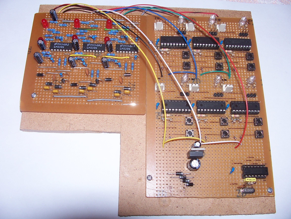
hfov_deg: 52.6
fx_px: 294
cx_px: 146
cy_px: 110
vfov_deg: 40.7
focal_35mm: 35
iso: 80
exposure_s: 1/60
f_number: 2.8
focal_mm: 6
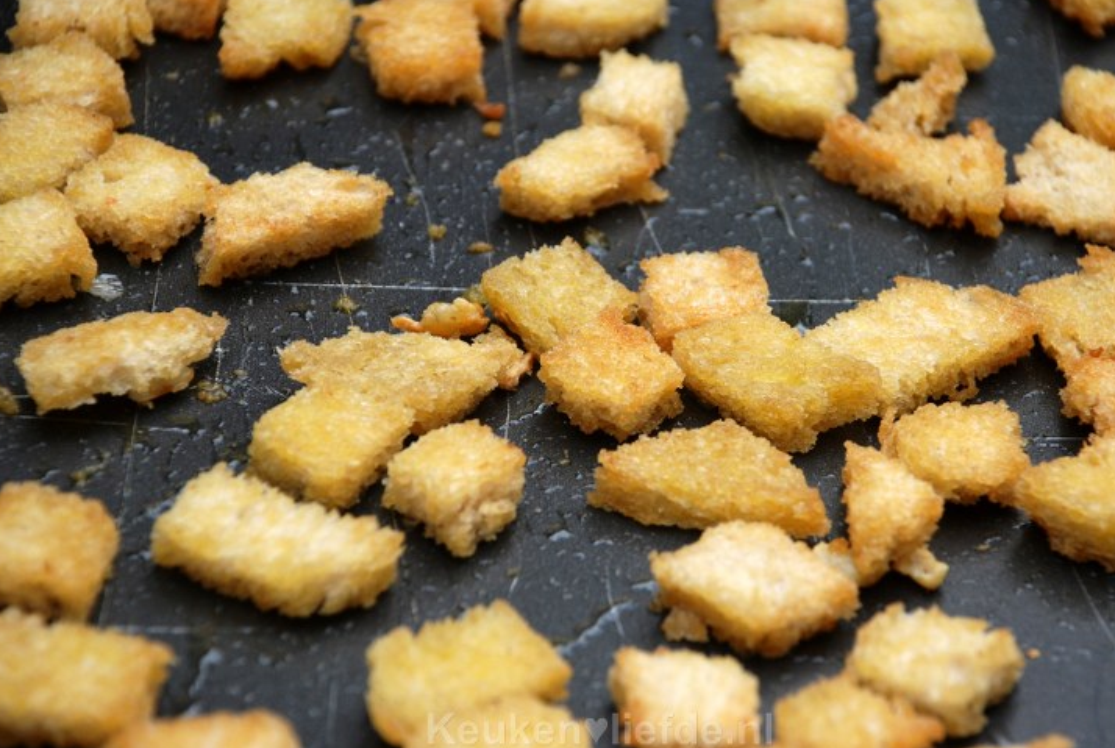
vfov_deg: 8.2
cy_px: 336
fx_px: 5213
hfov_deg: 12.2
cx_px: 600
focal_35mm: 168
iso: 200
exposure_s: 1/400
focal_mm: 100
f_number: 5.6
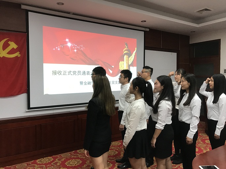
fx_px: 183
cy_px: 84
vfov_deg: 49.7
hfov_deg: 63.5
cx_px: 113
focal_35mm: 28
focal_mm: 3.99
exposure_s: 1/25
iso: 40
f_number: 1.8
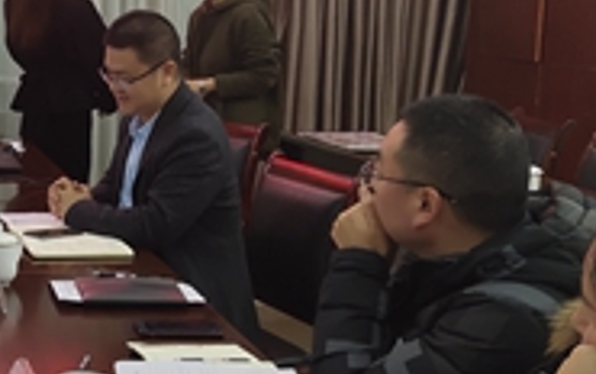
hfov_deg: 23.1
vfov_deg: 15.8
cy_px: 160
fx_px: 1349
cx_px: -93
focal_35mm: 83
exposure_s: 1/50
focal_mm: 4.27
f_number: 1.8
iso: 182
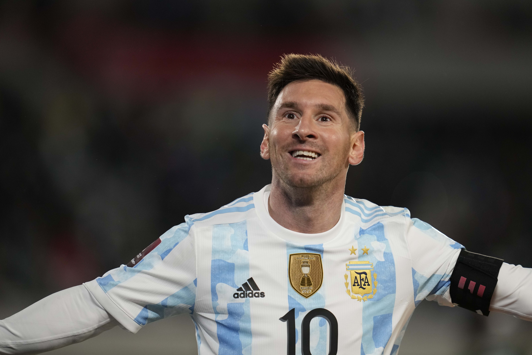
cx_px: 266
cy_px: 178
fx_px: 5911
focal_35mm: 400
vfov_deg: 3.4
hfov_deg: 5.2
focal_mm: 400
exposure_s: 1/2000
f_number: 2.8
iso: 2000
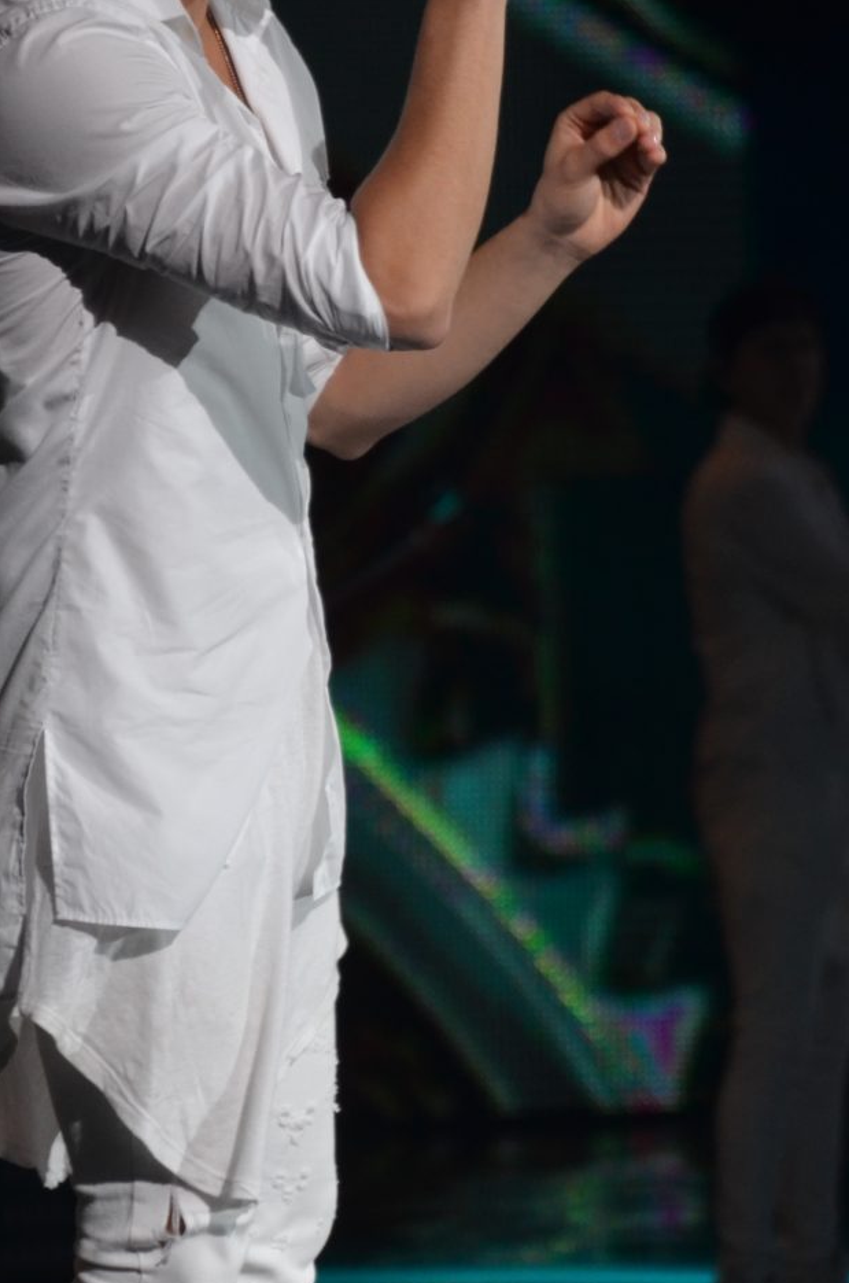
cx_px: 443
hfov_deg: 2.8
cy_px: 919
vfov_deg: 4.2
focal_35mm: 493
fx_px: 17523
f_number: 5
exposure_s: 1/125
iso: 800
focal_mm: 150
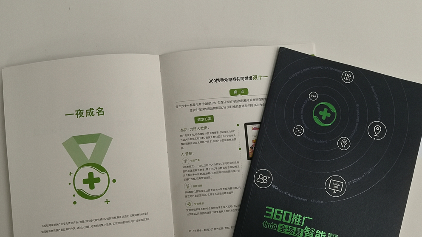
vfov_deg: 34.4
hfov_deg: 58.0
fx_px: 381
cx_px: 211
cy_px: 156
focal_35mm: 34
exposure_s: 1/50
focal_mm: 3.95
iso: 100
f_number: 1.6
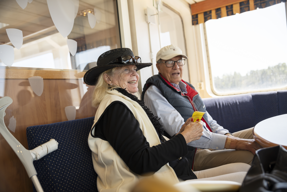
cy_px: 96
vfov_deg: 42.3
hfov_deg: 60.3
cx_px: 144
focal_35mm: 31
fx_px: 247
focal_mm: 31
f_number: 2.8
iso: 200
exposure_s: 1/250
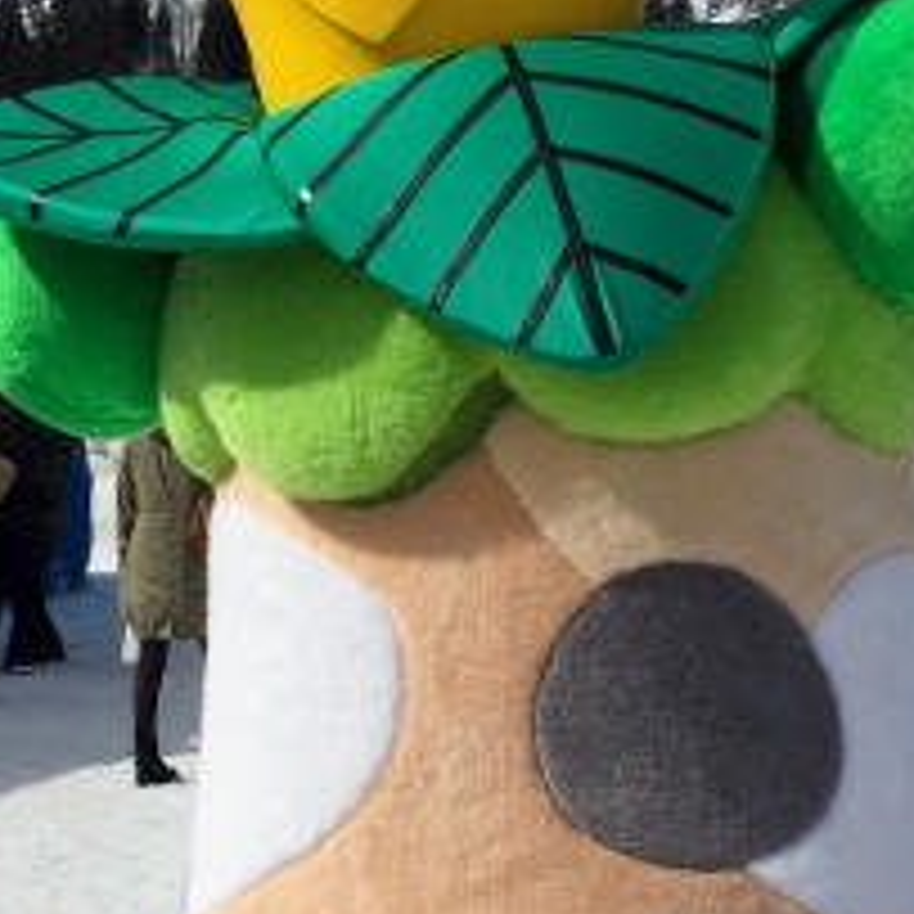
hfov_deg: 21.3
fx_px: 2420
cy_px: 824
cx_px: 572
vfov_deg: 20.9
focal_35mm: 81
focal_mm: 4.15
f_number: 2.2
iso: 32
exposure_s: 1/5650
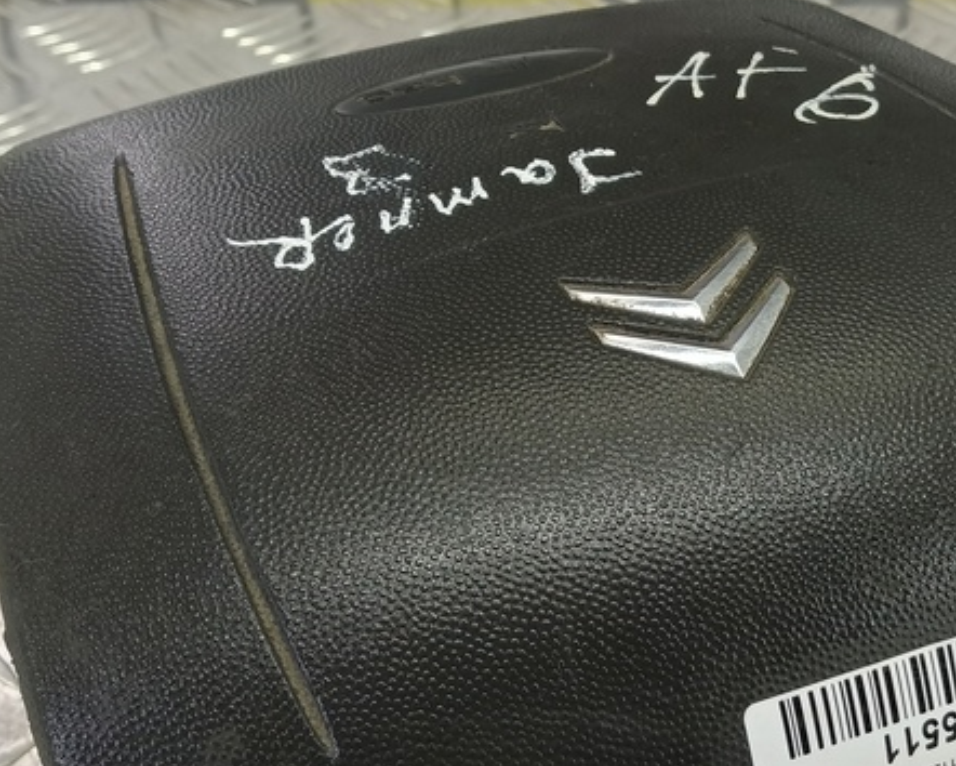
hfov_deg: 35.6
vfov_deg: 29.0
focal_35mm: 52
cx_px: 651
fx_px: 1472
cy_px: 485
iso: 186
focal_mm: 4.11
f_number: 1.6
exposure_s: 1/50
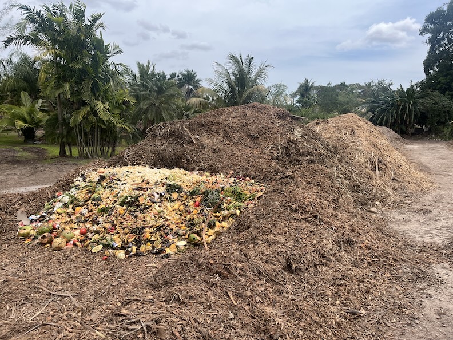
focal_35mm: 26
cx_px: 226
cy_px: 170
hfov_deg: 67.3
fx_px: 340
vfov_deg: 53.1
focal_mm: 5.1
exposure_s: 1/2755
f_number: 1.6
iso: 50
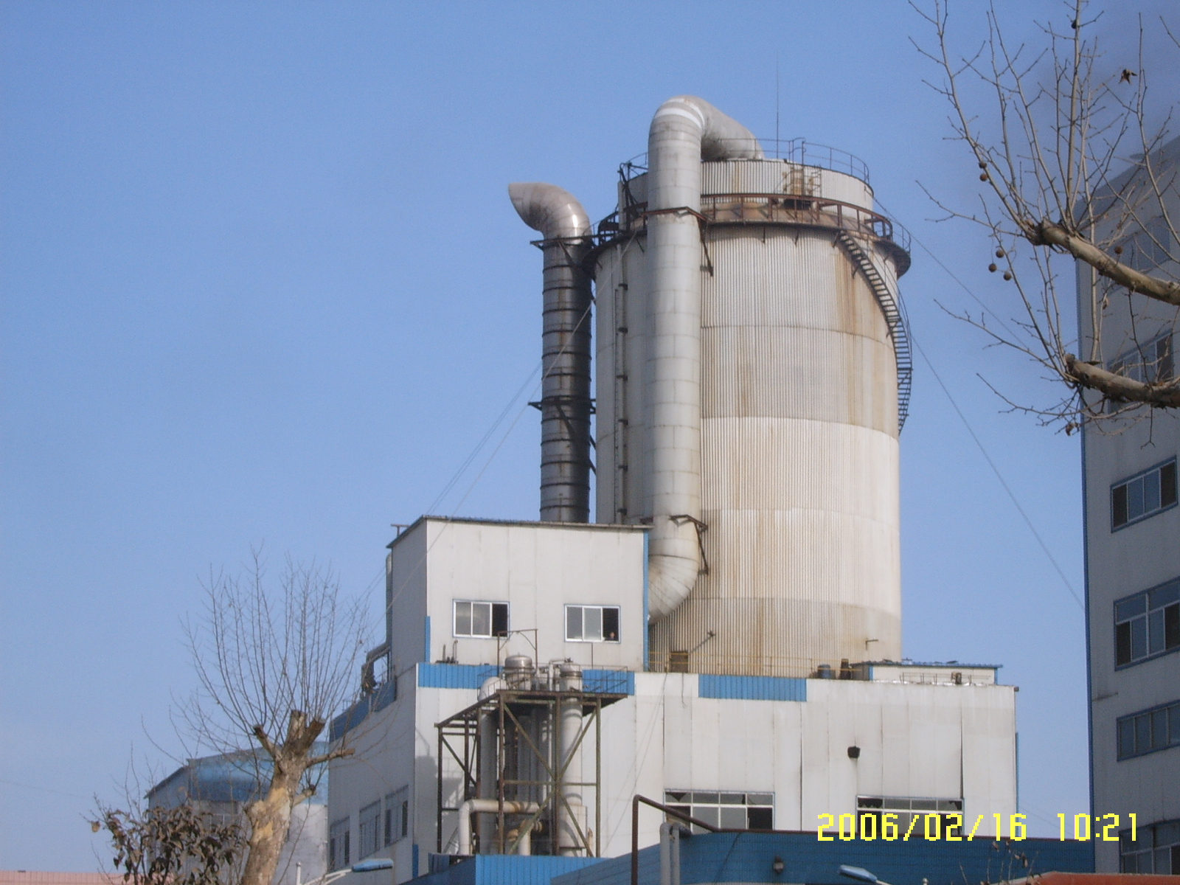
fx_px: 3579
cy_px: 442
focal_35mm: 105
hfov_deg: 18.7
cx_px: 590
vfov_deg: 14.1
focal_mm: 17.4
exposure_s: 1/180
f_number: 10
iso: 50
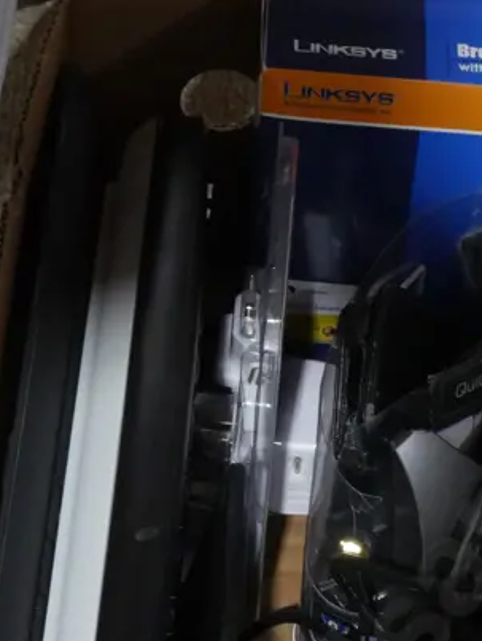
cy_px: 498
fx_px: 2354
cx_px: 511
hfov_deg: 11.5
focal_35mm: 127
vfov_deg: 15.4
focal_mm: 25
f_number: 7.1
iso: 3200
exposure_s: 1/60
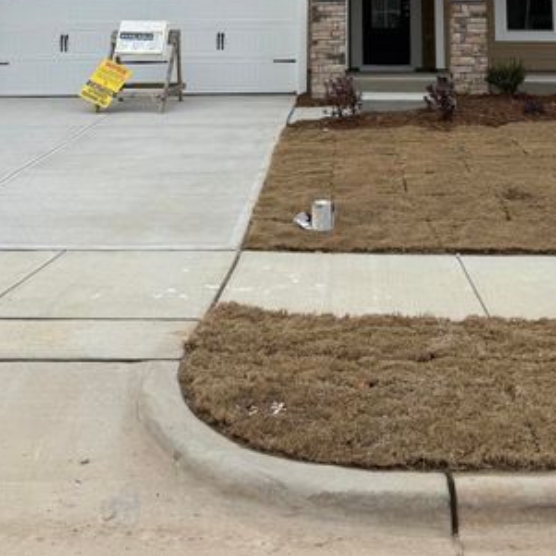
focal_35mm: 47
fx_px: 854
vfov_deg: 31.8
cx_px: 336
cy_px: -58
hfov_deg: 35.9
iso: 80
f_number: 1.78
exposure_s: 1/3021
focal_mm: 6.76
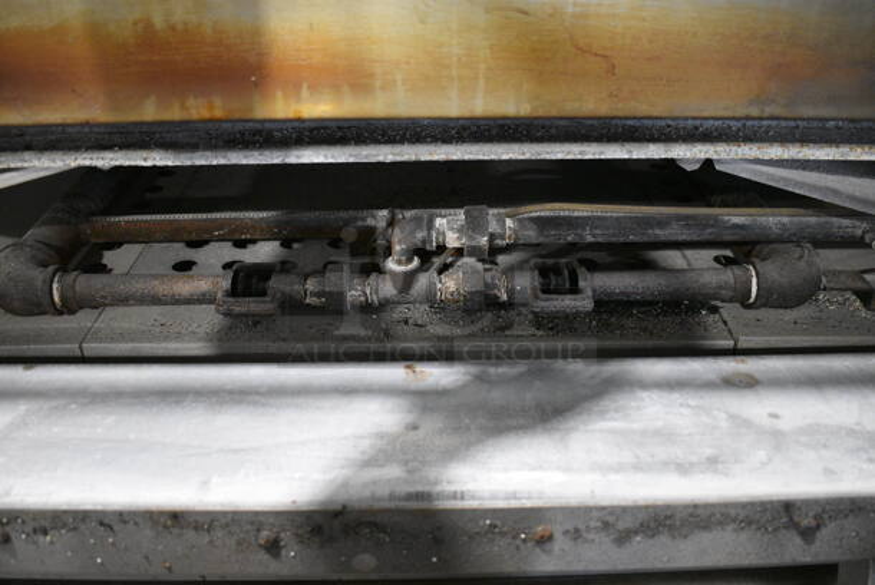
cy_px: 292
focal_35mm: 30
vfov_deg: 43.7
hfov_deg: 61.9
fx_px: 730
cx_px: 438
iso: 4500
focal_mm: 20
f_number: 3.8
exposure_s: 1/125
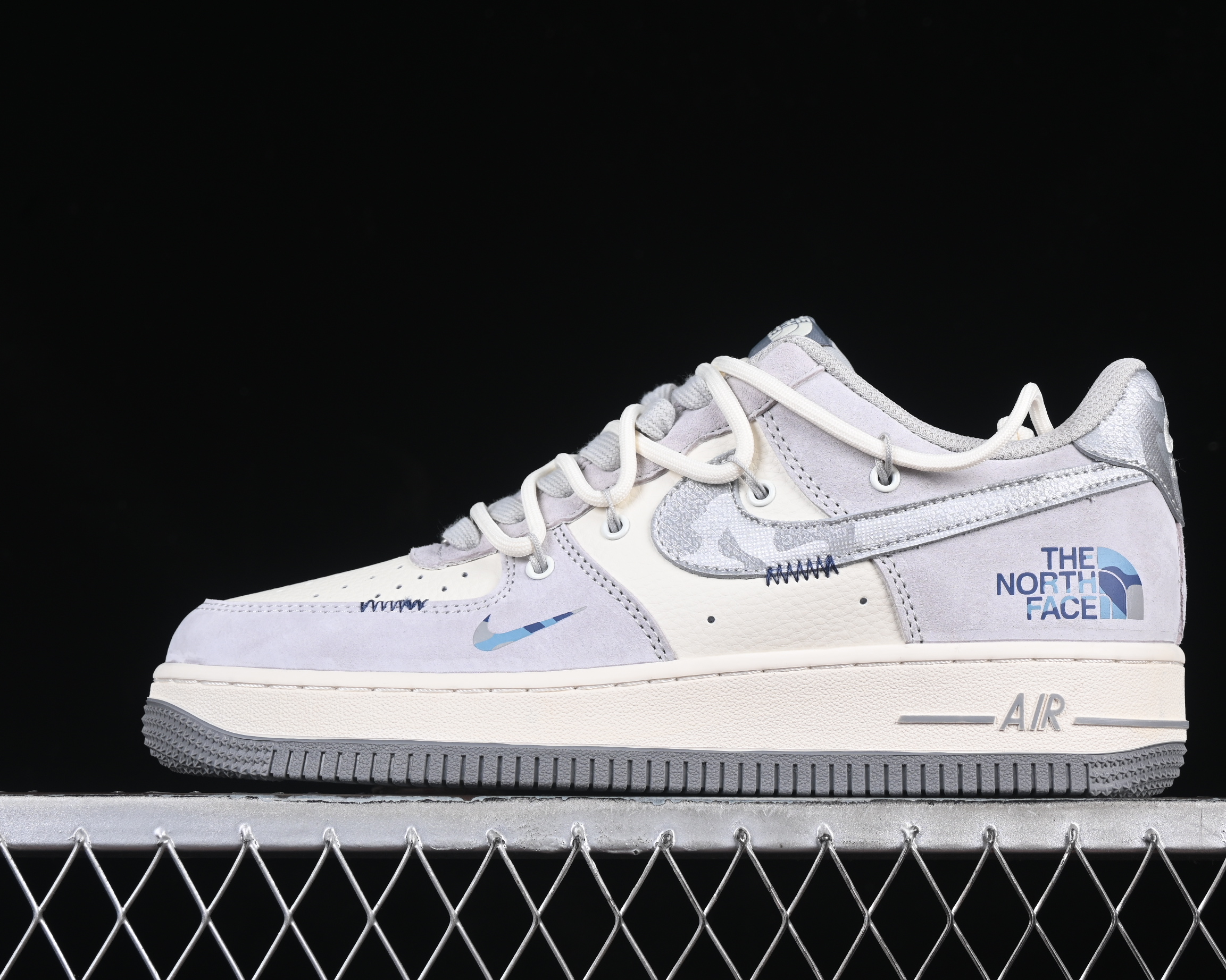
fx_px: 3084
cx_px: 685
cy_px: 489
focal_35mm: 85
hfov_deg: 22.5
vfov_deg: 18.1
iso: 160
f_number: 8
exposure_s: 1/80
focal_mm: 50
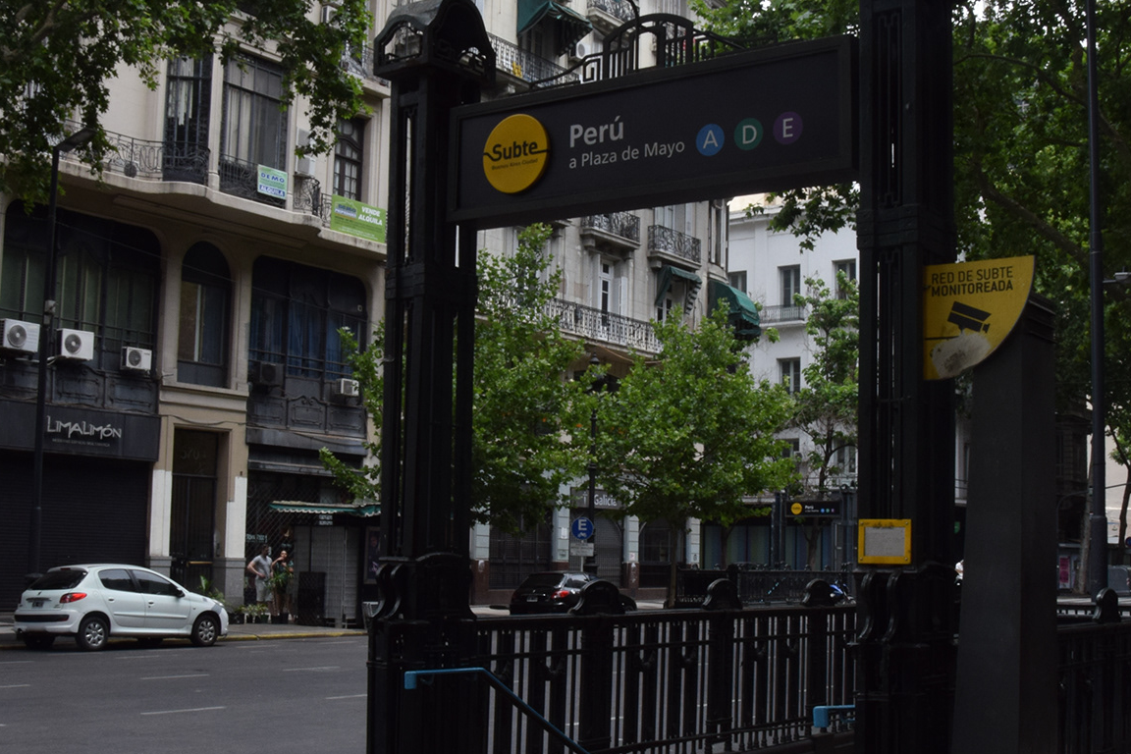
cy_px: 430
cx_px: 647
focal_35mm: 45
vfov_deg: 29.8
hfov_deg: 43.5
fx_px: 1414
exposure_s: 1/100
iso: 400
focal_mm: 18
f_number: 22
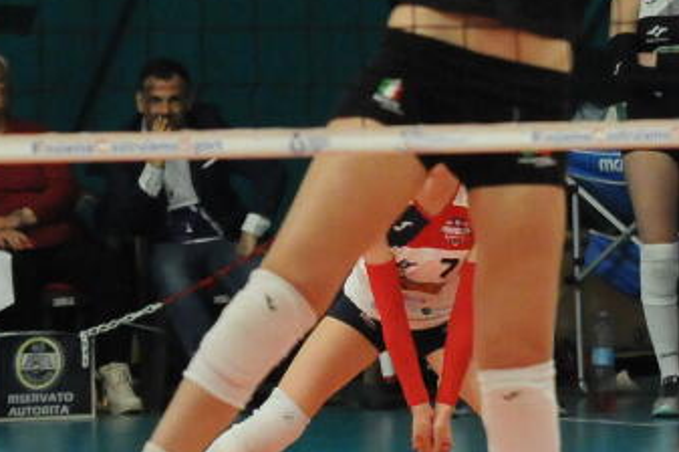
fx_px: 8253
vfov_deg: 3.1
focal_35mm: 438
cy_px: -162
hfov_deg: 4.7
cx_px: 504
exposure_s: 1/800
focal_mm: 82
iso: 3200
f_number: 3.2
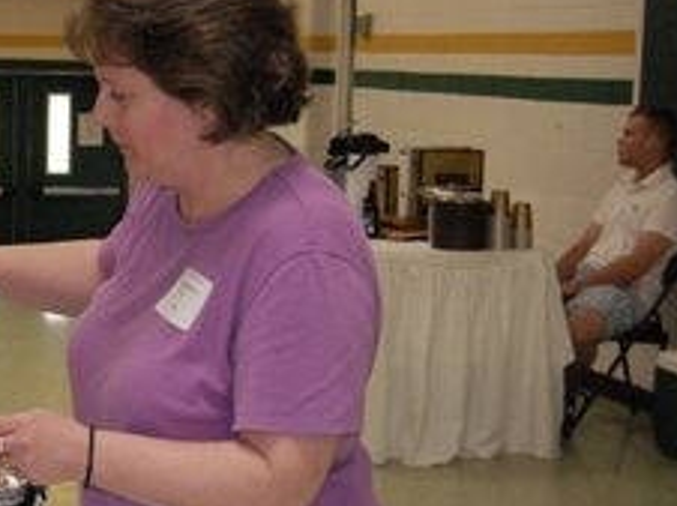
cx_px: 84
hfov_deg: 19.9
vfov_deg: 15.2
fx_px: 1895
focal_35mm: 97
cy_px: 311
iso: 1600
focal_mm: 38
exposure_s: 1/200
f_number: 5.6
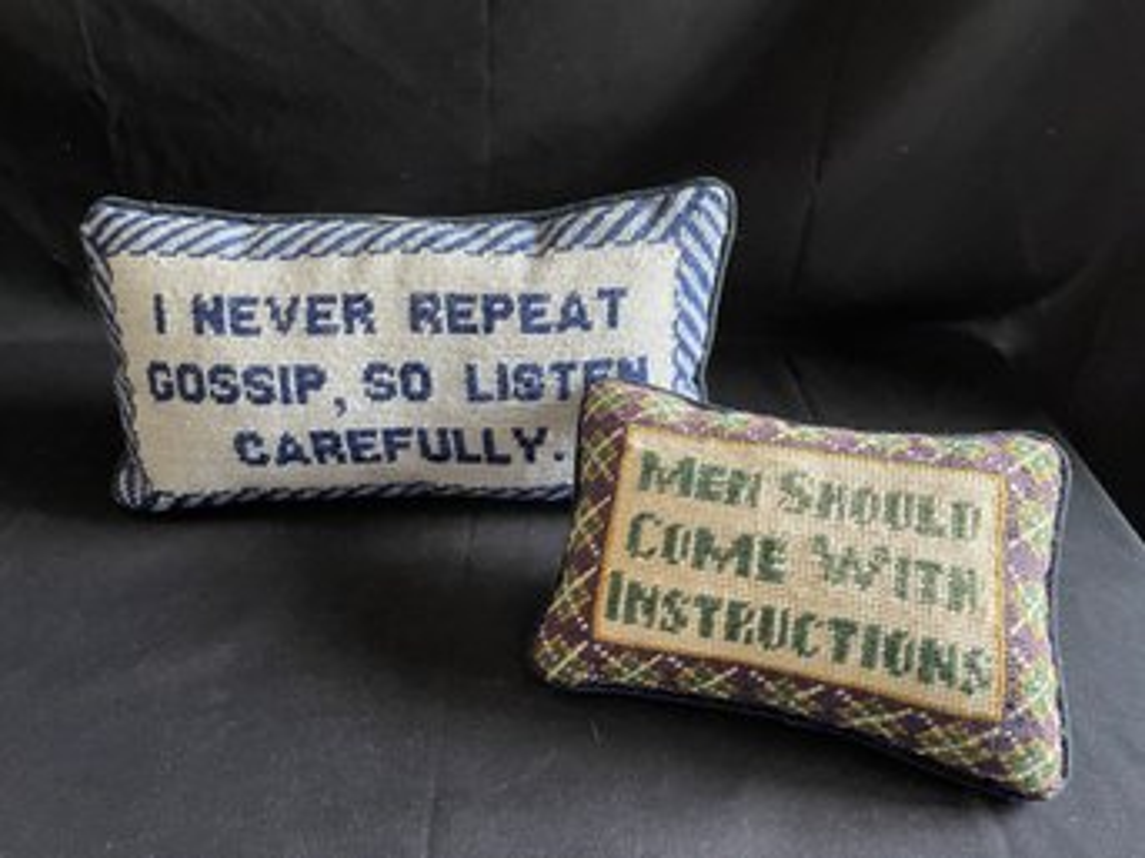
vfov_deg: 53.0
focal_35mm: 26
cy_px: 429
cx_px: 572
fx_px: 860
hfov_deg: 67.3
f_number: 1.6
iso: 160
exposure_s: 1/60
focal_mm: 4.2
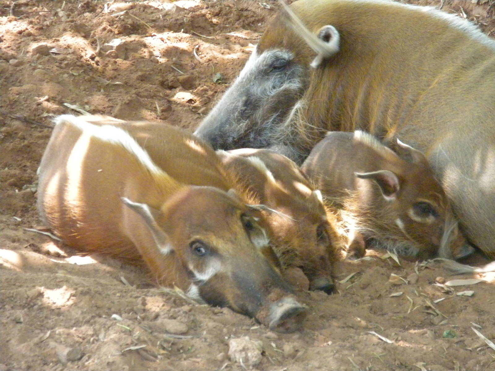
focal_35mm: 260
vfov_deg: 5.7
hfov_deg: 7.6
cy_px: 186
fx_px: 3718
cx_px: 248
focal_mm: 46.2
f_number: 5.3
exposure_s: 1/107
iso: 800
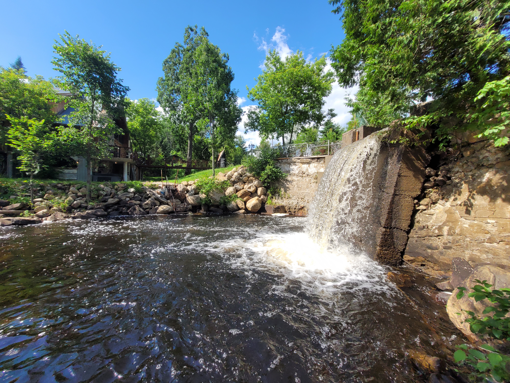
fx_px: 192
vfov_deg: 89.9
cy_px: 192
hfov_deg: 106.2
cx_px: 255
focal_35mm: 13
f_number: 2.2
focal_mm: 1.74
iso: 40
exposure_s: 1/818
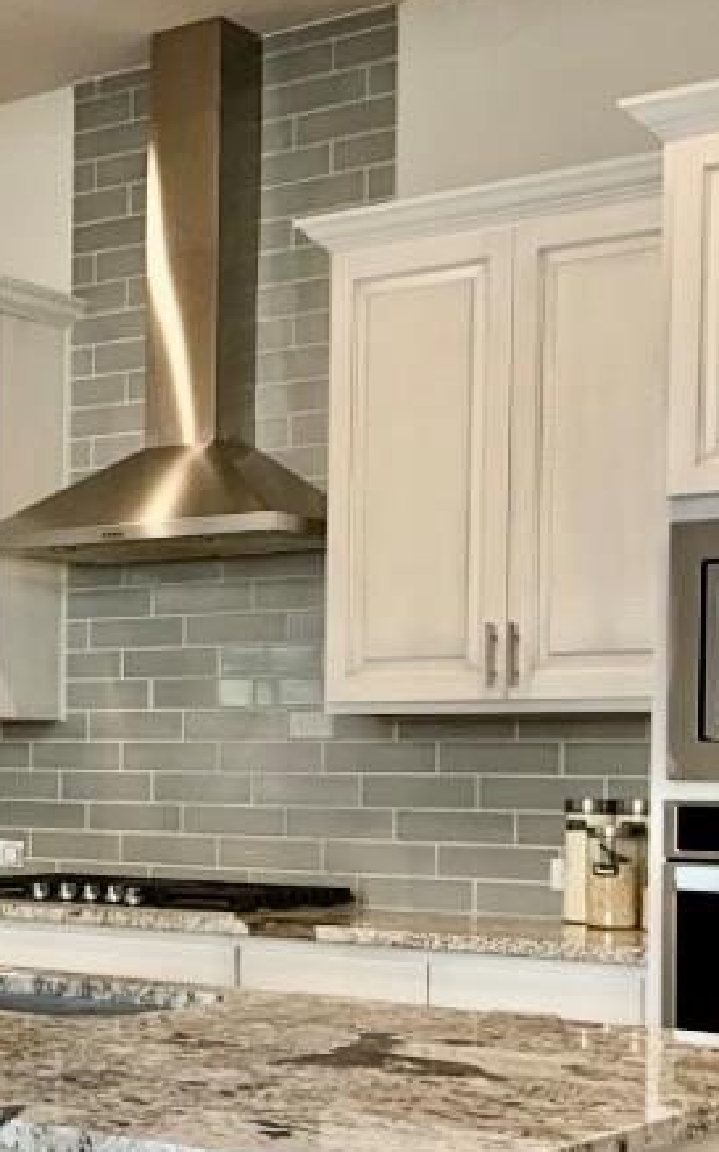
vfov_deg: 30.4
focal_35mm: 67
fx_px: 2101
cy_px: 786
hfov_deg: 18.9
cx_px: 13
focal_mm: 3
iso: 64
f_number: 1.8
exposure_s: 1/60
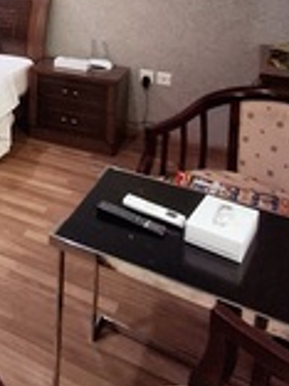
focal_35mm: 47
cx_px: -103
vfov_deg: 35.3
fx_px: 523
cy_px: -26
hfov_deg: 25.7
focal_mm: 1.64
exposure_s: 1/25
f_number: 2.2
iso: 200
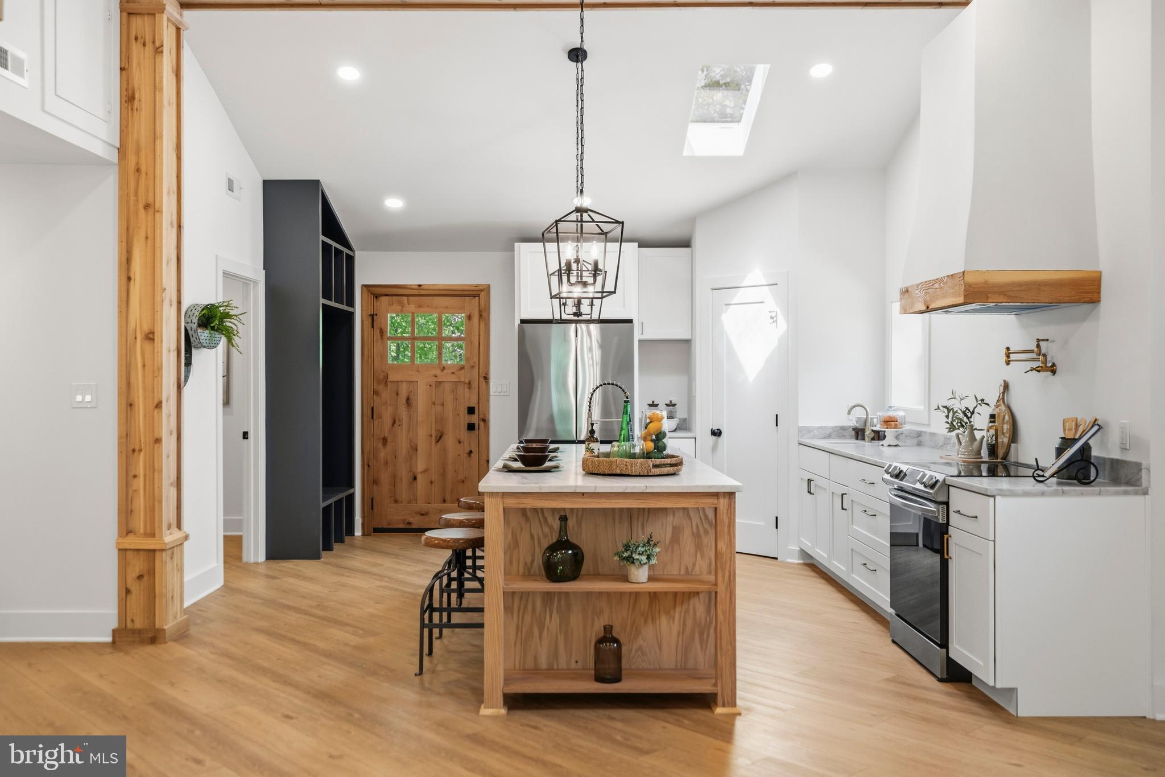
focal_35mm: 31
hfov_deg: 60.3
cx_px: 582
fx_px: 1003
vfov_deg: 42.3
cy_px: 388
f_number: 4
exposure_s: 1/500
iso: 320
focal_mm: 31
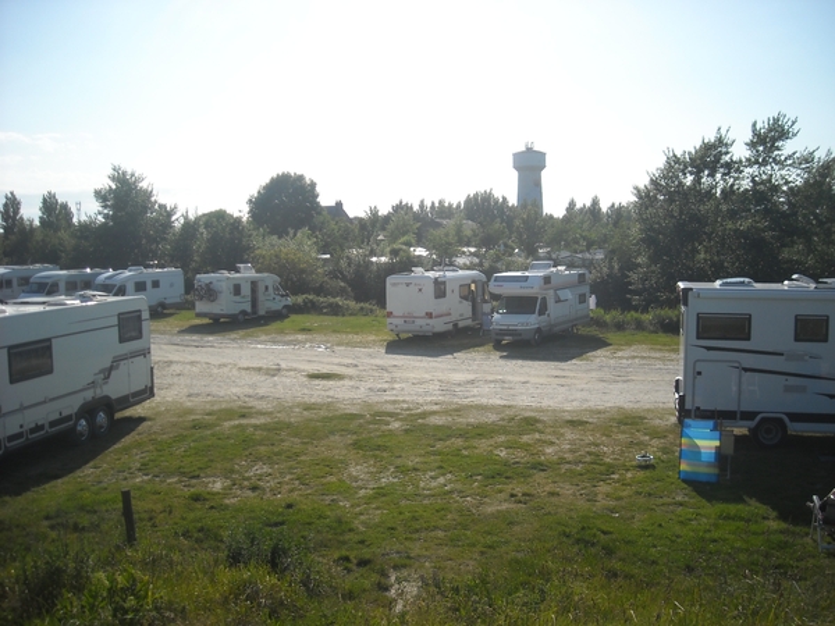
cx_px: 418
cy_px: 313
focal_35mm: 35
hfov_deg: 52.6
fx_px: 844
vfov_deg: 40.7
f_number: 5.6
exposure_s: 1/384
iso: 64
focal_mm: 5.7
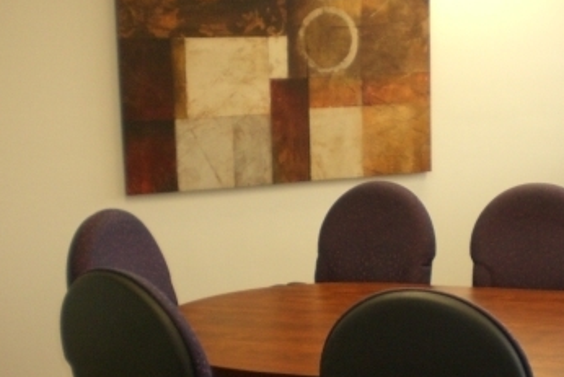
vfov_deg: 18.6
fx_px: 1144
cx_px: 406
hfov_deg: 27.4
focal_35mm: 73
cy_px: 284
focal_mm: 6.3
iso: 200
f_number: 3.1
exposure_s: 1/100
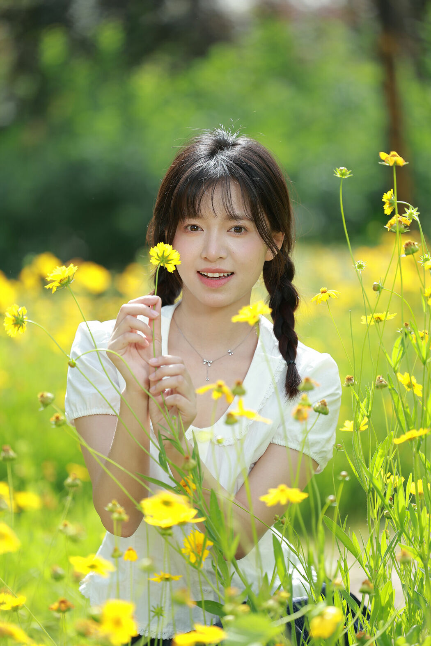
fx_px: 2999
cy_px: 323
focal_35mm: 167
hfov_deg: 8.2
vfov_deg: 12.3
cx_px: 216
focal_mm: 168
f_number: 2.8
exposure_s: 1/500
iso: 100
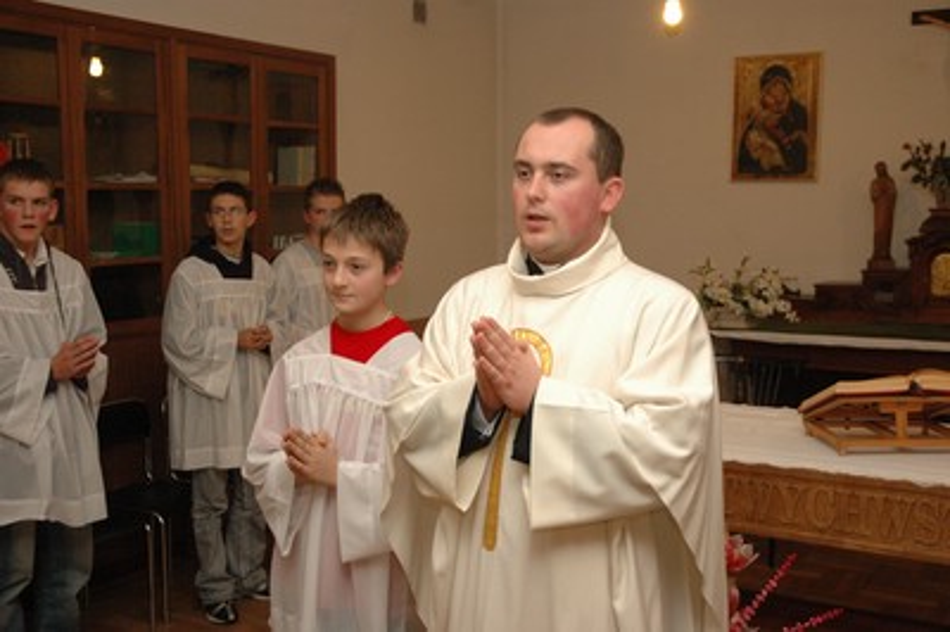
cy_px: 316
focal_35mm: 40
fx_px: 1068
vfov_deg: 33.0
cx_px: 475
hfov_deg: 48.0
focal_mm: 27
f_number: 3.8
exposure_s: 1/60
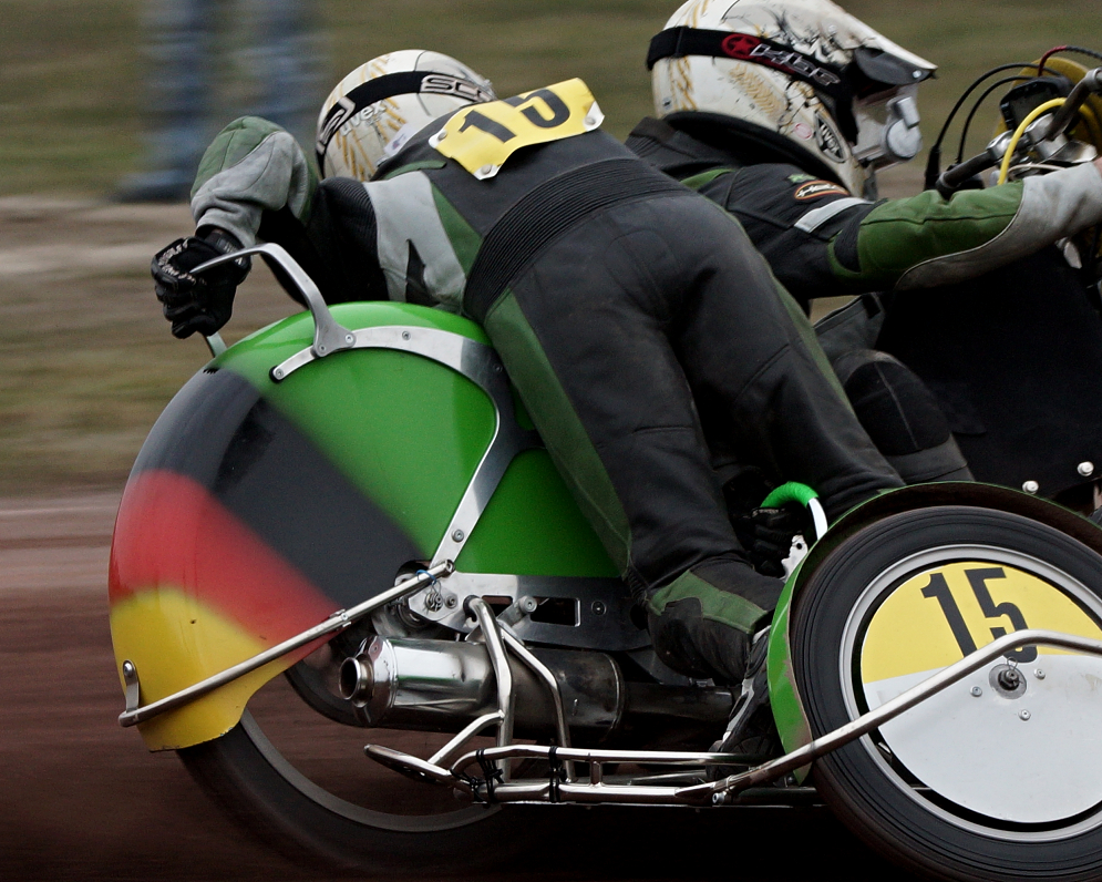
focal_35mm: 509
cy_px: 441
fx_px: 16601
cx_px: 526
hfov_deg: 3.8
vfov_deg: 3.0
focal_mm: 150
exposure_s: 1/400
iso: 320
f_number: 8
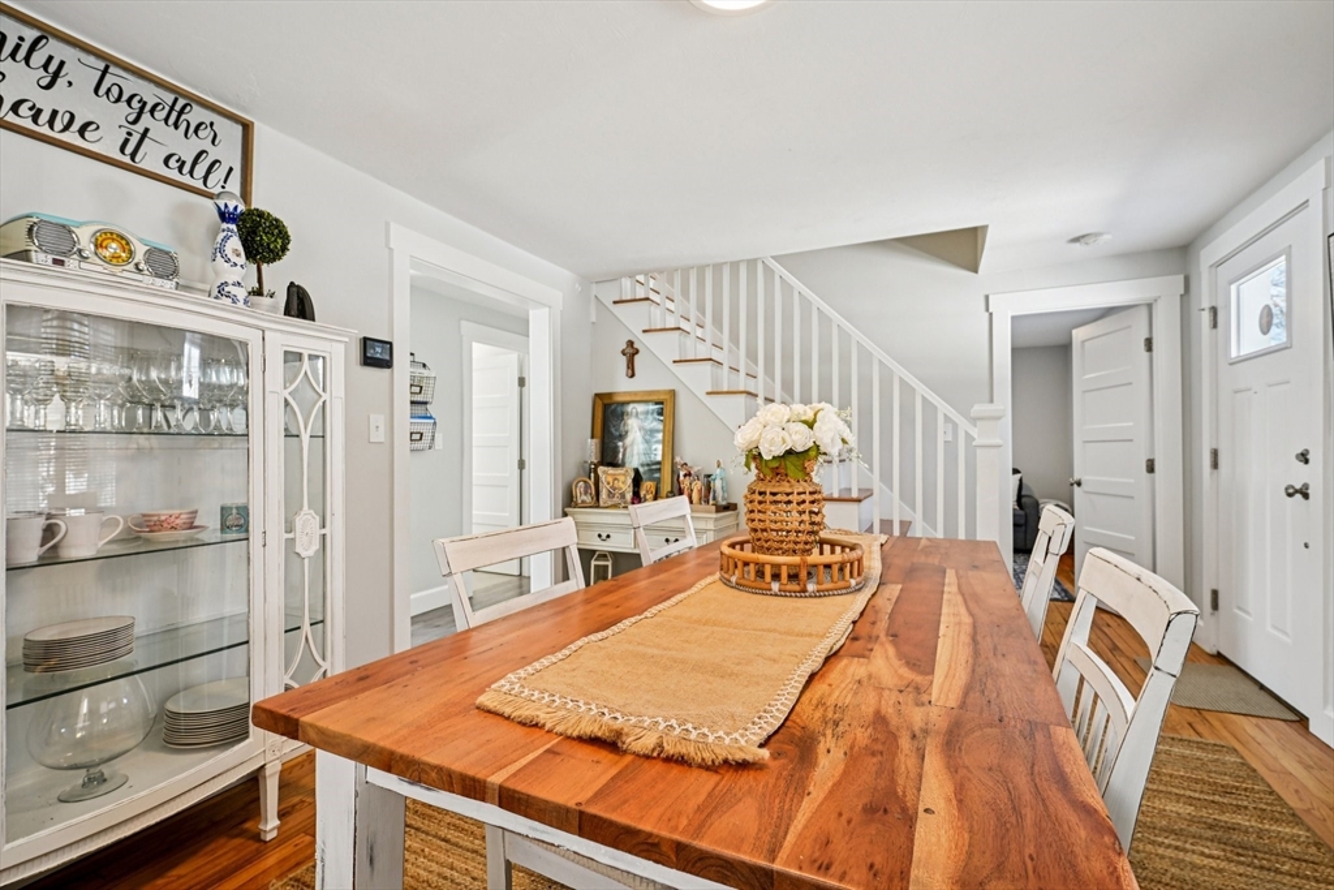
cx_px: 667
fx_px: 593
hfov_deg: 96.7
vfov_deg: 73.8
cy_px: 445
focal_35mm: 16
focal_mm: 16
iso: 400
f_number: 8
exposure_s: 1/25
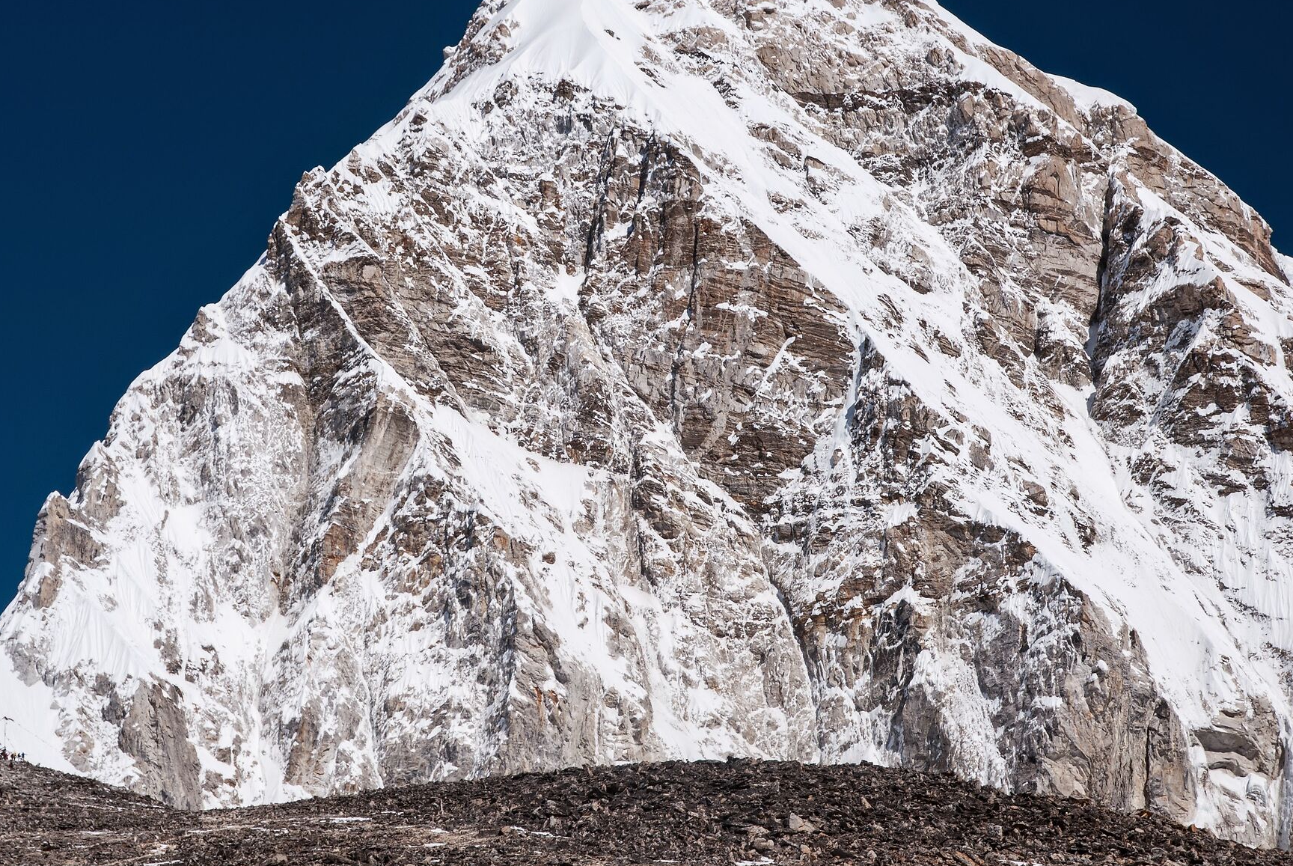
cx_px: 445
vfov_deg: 13.7
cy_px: 363
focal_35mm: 100
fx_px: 3596
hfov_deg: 20.3
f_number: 8
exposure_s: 1/250
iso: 100
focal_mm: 48
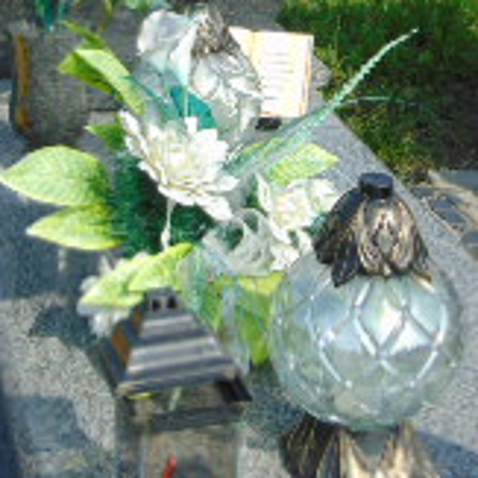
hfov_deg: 19.9
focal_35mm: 87
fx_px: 1359
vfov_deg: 19.9
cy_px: 144
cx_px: 293
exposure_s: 1/200
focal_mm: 4.5
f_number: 7.7
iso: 80
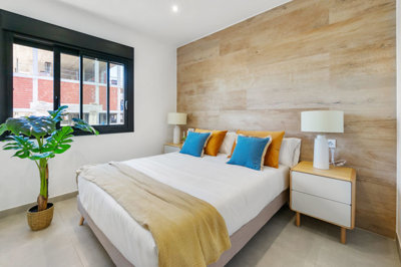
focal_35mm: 15
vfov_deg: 77.2
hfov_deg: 100.4
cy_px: 134
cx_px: 200
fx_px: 167
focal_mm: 10
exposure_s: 1/10
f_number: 8
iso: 320
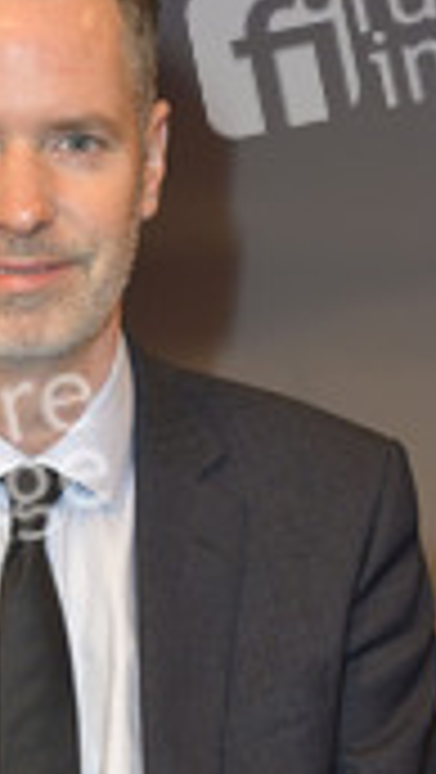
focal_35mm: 107
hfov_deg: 11.2
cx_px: 9
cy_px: 706
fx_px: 2195
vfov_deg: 19.6
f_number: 5.6
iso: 1000
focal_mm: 44
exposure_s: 1/200
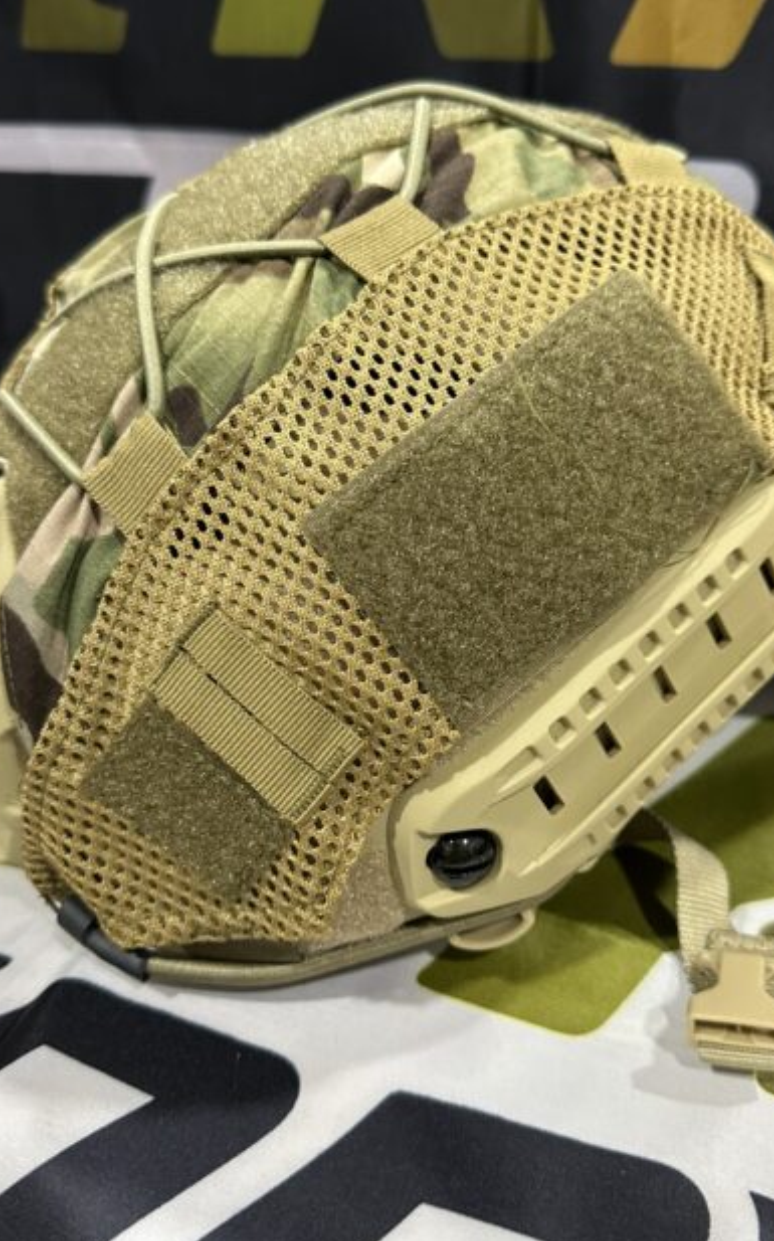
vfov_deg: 58.2
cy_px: 609
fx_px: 1115
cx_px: 410
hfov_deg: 38.3
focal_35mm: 33
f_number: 1.78
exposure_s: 1/60
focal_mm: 6.86
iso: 400
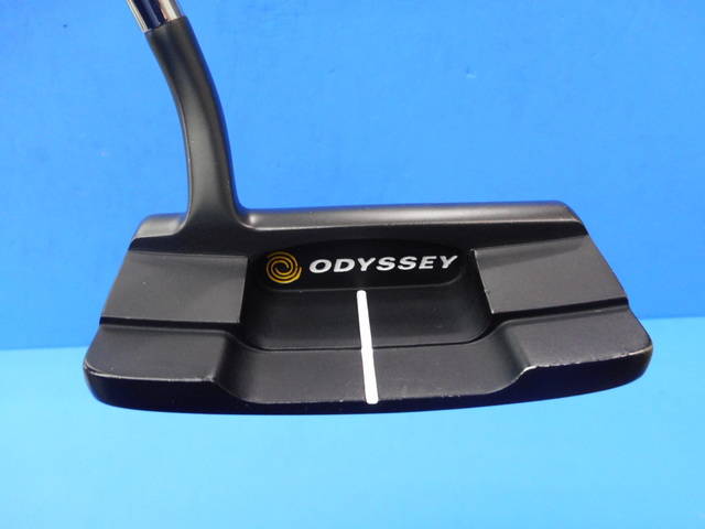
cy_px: 264
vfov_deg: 48.2
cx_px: 352
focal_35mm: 29
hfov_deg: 61.7
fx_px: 591
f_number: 4
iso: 250
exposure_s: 1/30
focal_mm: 5.2
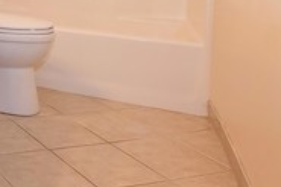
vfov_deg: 22.9
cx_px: -122
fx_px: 406
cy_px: -60
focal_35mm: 52
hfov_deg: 28.1
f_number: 5
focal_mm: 10
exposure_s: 1/100
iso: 400
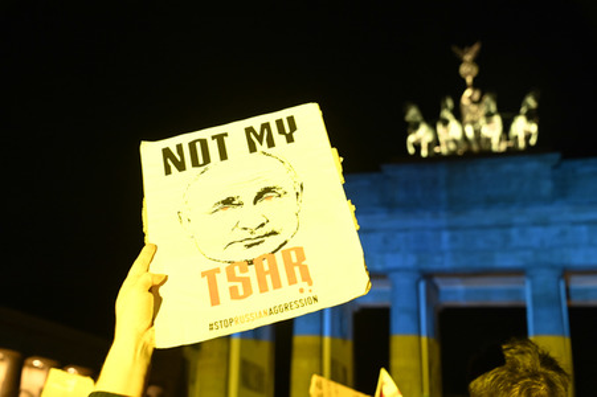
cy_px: 198
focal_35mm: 56
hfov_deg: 35.7
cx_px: 298
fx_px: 928
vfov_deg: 24.2
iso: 8000
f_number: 5.6
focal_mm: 56
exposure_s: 1/80
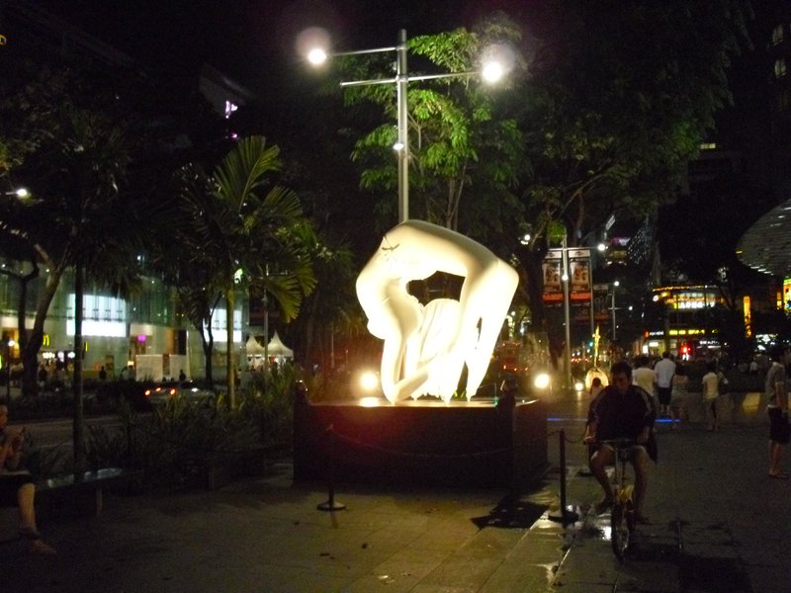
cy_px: 296
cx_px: 396
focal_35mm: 38
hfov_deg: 49.0
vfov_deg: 37.7
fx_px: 868
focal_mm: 6.2
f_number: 2.8
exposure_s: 1/40
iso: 800
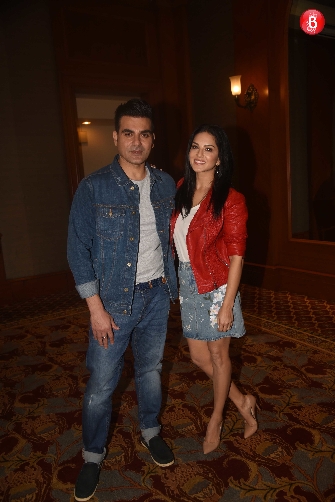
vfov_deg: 61.9
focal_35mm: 30
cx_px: 168
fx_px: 418
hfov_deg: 43.6
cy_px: 251
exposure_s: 1/160
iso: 800
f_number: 5.6
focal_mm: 30
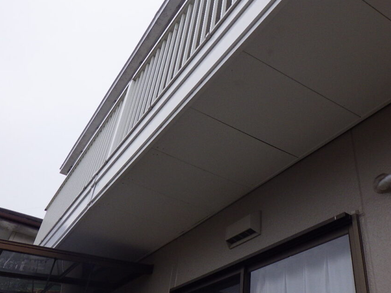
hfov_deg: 53.8
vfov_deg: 41.6
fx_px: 384
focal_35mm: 34
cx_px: 221
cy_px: 121
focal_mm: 5
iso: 250
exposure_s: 1/640
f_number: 4.2
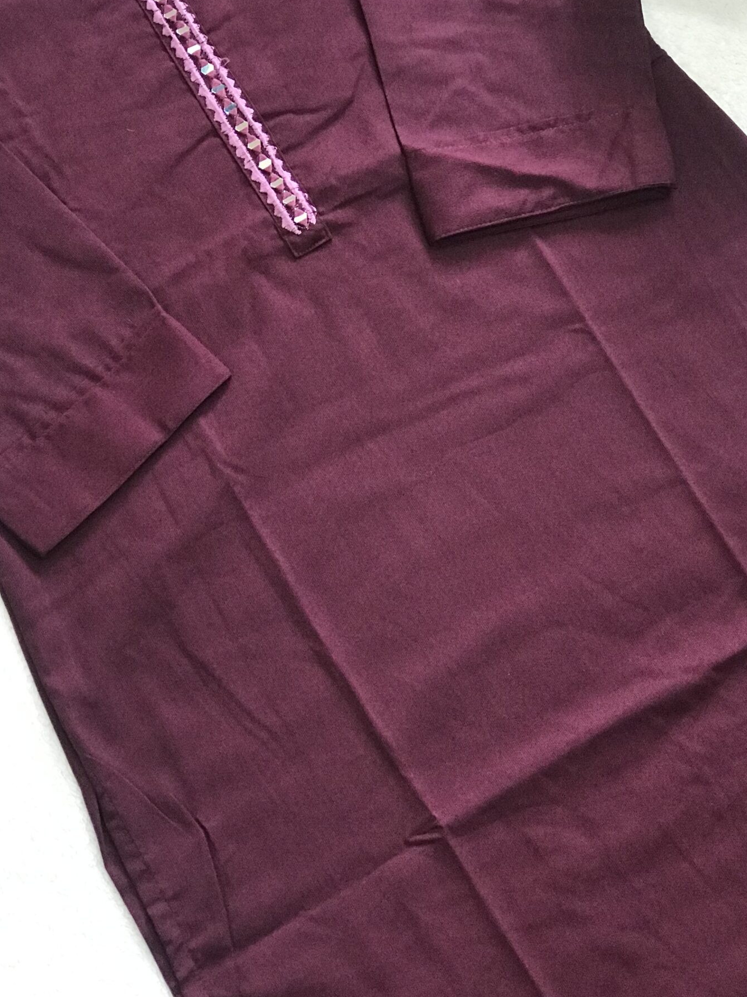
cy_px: 425
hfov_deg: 18.0
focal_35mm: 82
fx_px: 2359
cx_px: 330
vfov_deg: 23.8
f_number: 2.8
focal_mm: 6.6
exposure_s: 1/50
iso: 200
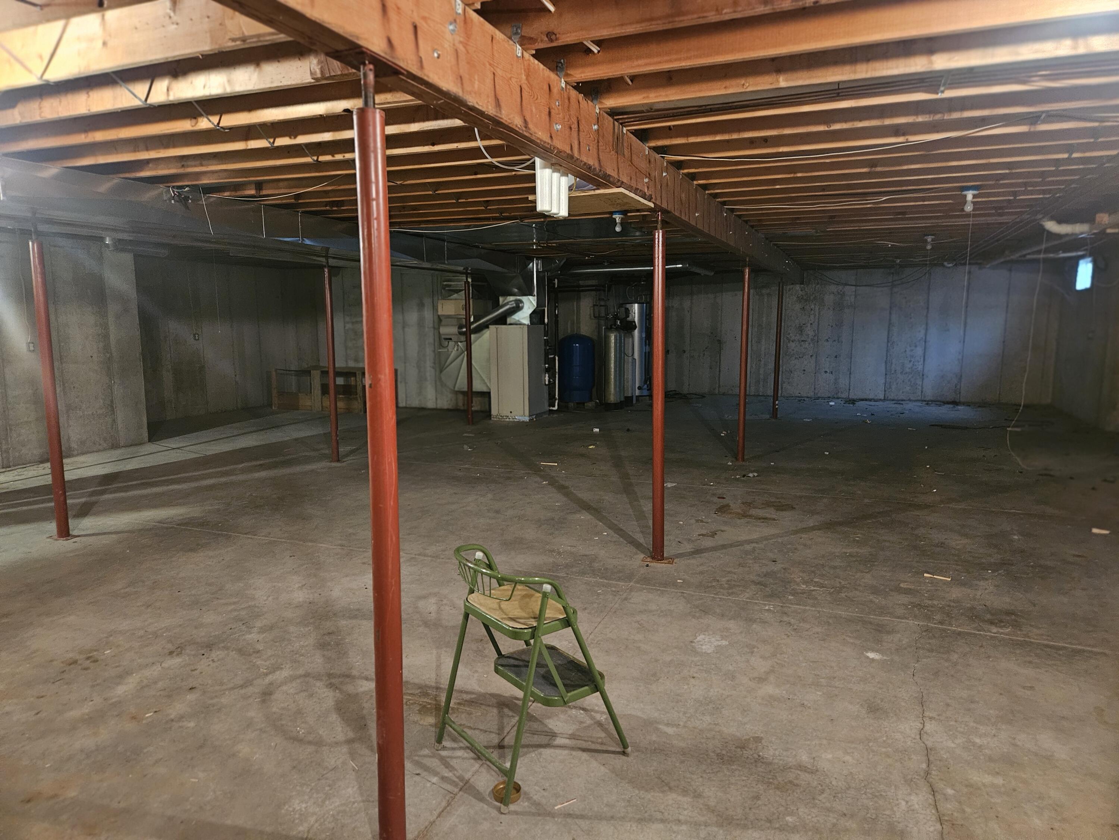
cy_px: 420
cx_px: 560
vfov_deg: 58.9
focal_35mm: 23
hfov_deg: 73.9
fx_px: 744
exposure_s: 1/24
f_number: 1.8
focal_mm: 5.4
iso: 800
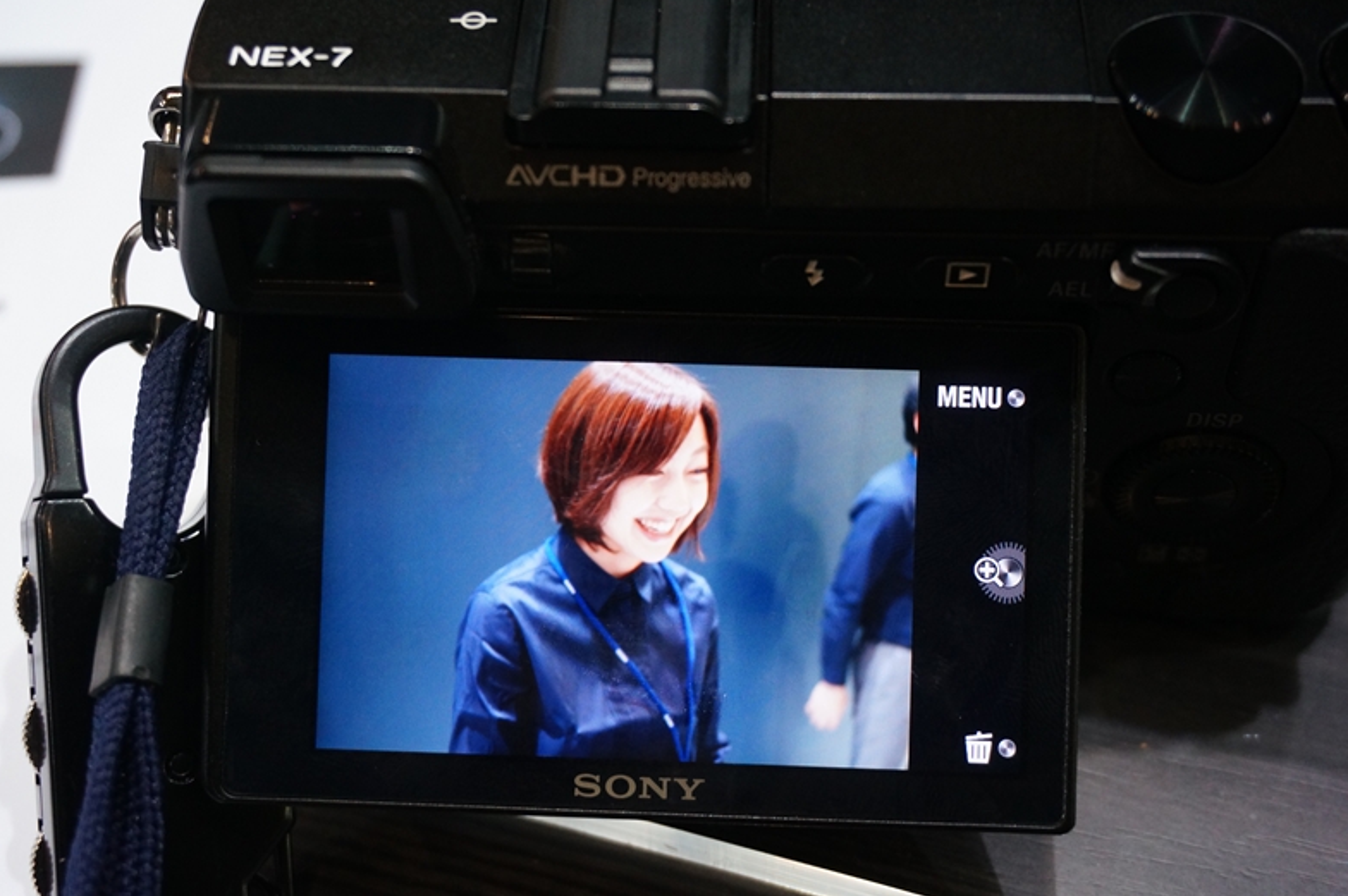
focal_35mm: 51
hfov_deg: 39.3
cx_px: 669
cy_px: 445
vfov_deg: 26.7
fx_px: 1889
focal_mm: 33
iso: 1250
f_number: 5
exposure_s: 1/60
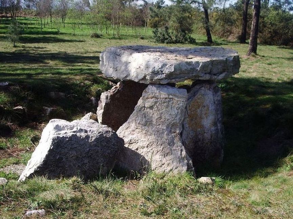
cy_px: 110
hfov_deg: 45.8
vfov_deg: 35.1
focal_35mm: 41
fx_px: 347
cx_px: 146
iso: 50
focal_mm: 6.8
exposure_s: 1/200
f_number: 4.6
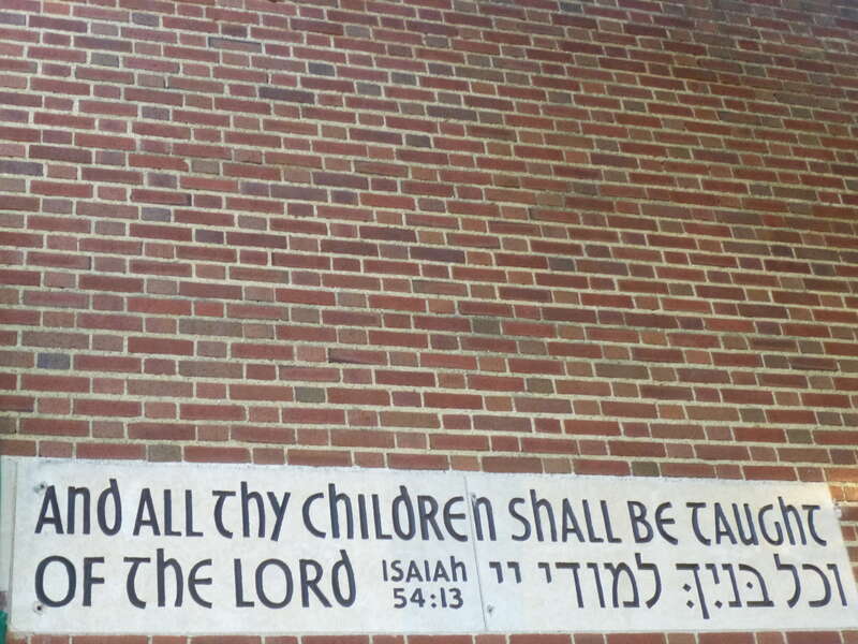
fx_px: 1363
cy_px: 322
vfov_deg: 26.6
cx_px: 429
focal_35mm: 55
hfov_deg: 34.9
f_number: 4.2
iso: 400
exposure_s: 1/50
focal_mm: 9.9
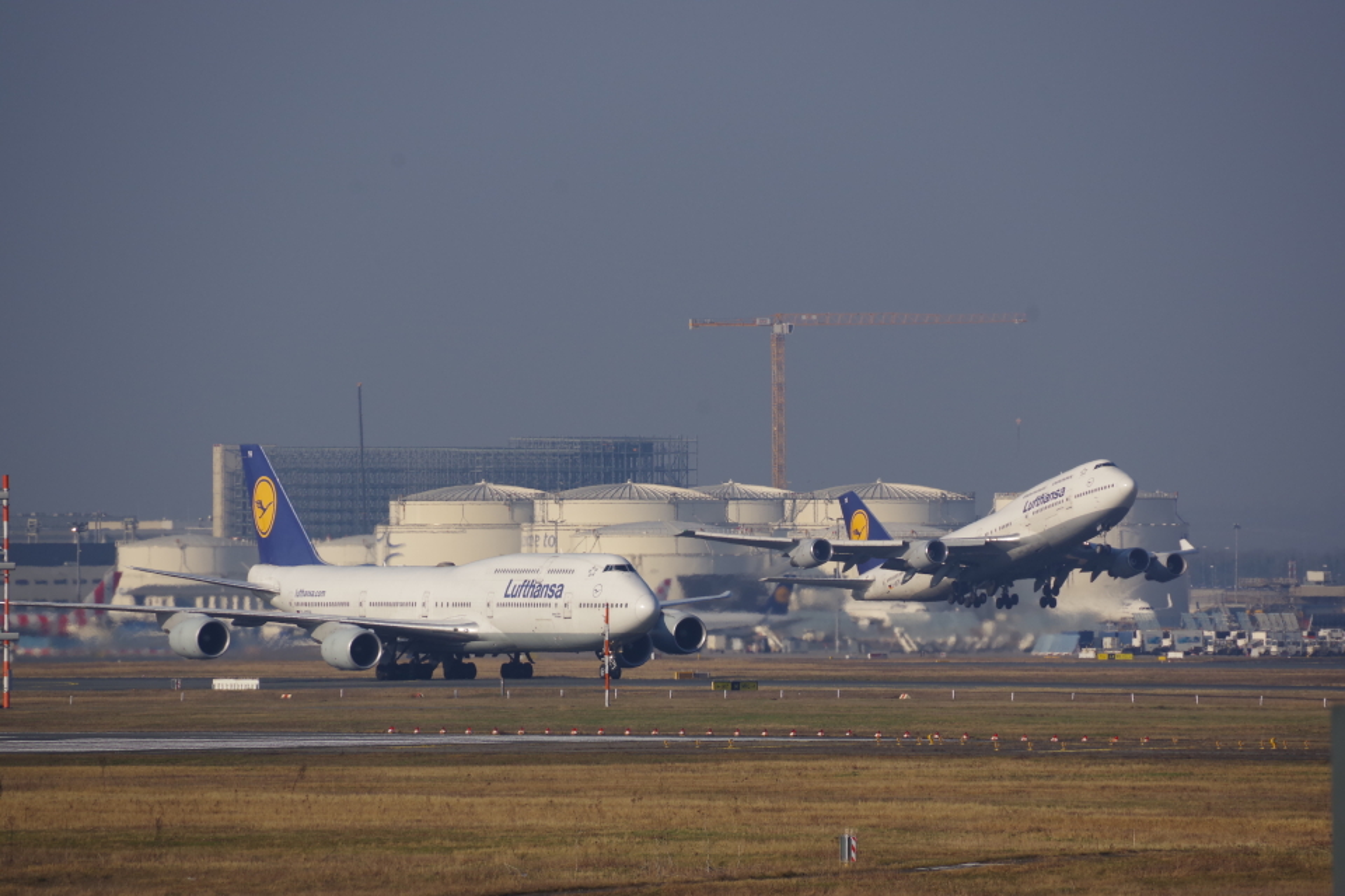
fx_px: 16811
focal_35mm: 450
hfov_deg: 4.6
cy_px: 448
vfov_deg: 3.1
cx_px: 672
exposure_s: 1/1000
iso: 320
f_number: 9
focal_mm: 300
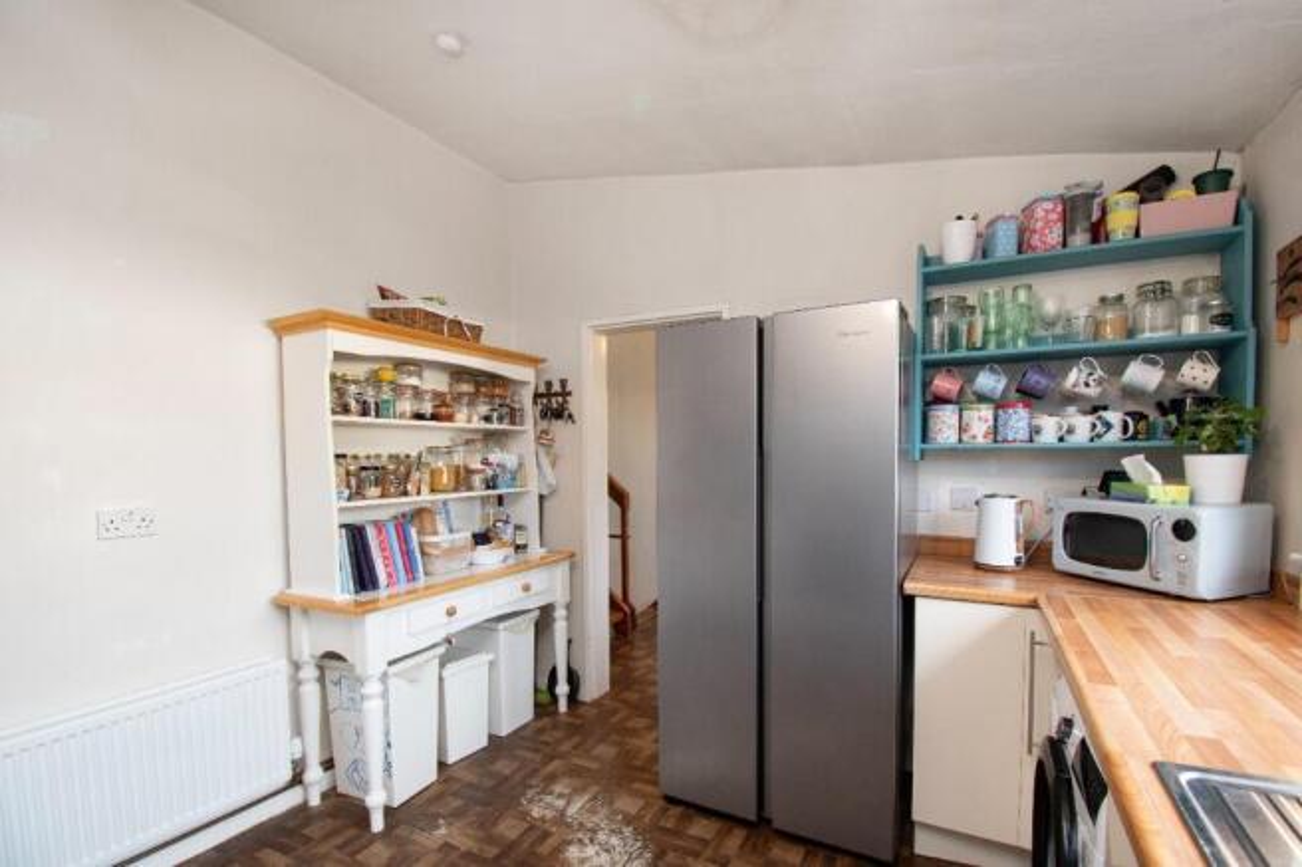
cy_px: 434
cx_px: 651
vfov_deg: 77.3
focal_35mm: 15
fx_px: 542
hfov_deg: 100.4
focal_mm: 10
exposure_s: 1/6
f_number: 8
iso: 320
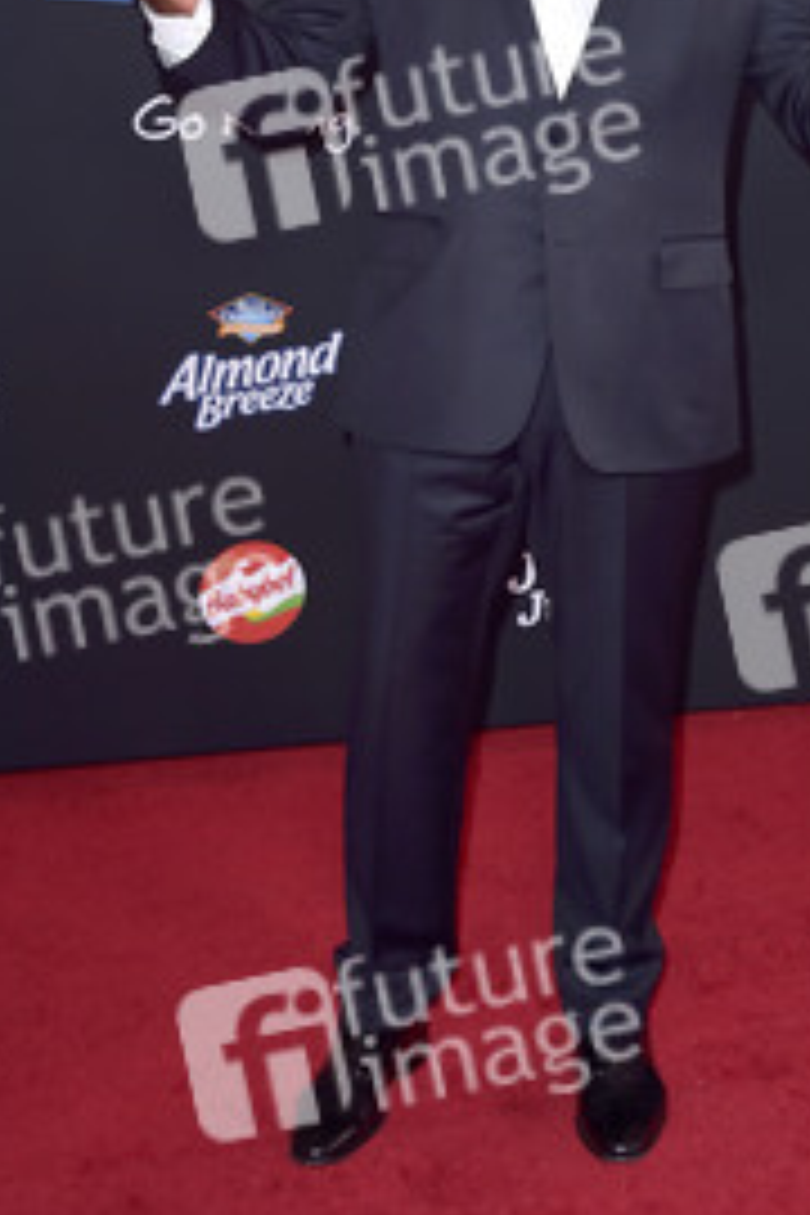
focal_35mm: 74
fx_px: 2497
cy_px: 360
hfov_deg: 18.4
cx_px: 542
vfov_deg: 27.1
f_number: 7.1
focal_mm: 50
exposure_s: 1/200
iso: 500
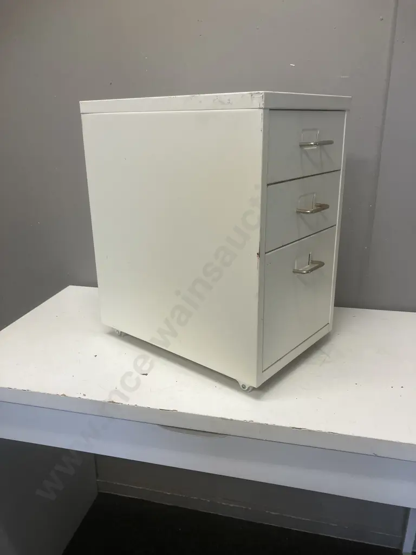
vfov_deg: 63.4
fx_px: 449
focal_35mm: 28
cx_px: 208
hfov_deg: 49.7
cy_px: 278
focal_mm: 3.99
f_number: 1.8
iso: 80
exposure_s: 1/100
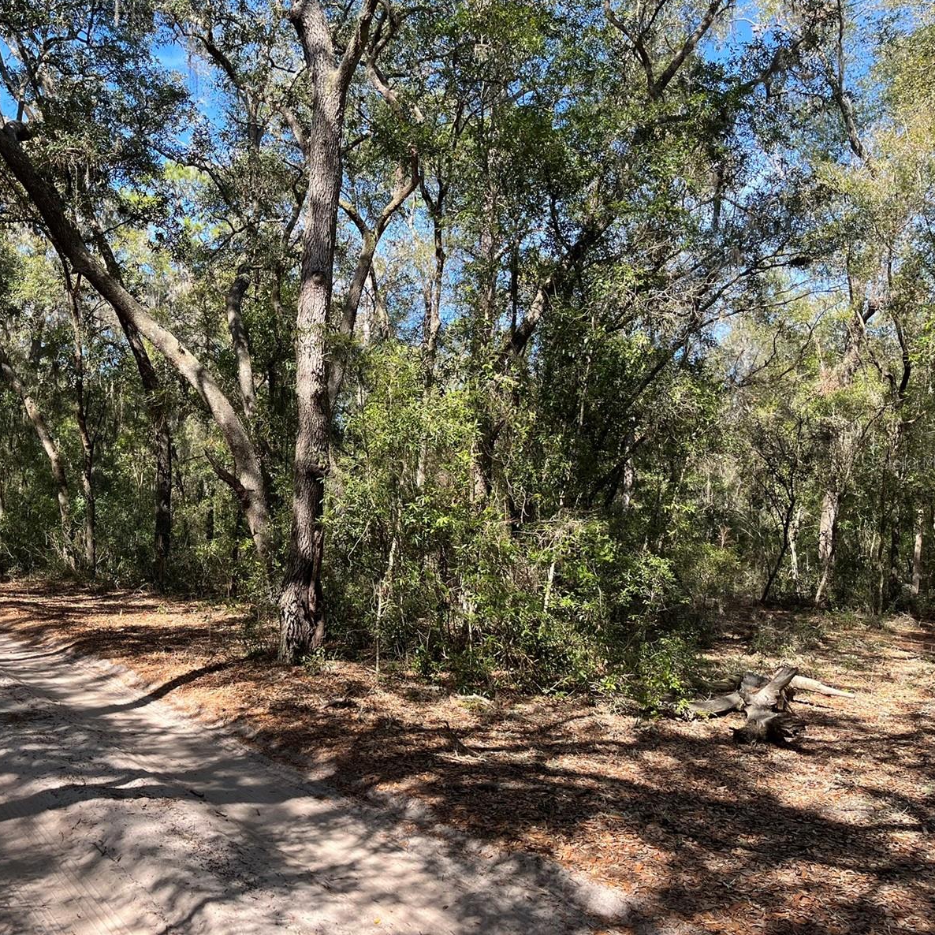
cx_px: 323
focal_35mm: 31
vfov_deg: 52.5
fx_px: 947
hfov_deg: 51.7
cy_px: 463
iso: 50
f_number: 1.6
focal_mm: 5.1
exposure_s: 1/558
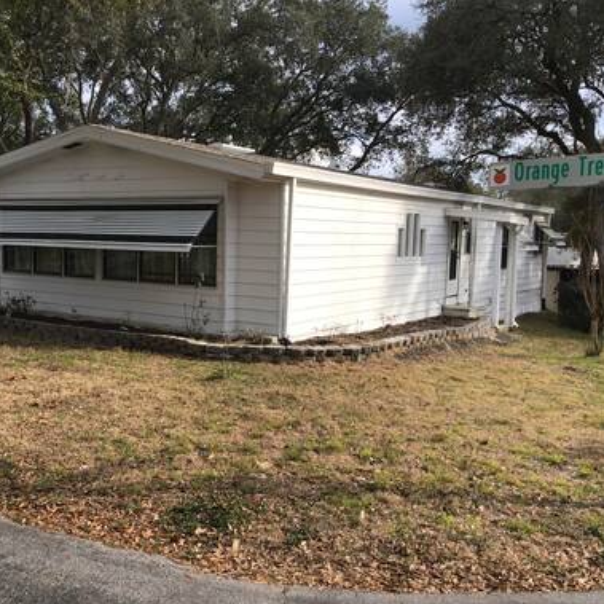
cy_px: 303
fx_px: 730
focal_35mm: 37
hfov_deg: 44.5
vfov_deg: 44.9
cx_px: 217
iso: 25
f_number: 2.4
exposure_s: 1/312
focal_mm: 3.3
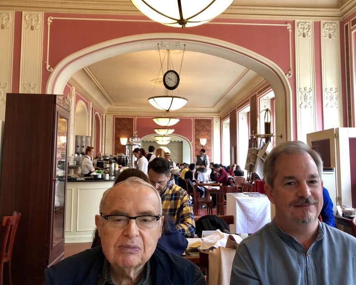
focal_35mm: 32
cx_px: 184
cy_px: 138
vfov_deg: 45.8
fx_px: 337
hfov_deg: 55.7
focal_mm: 4
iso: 40
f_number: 1.8
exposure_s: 1/17
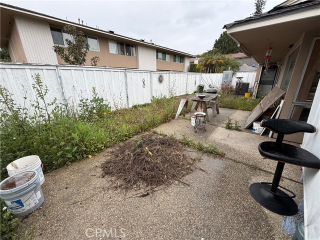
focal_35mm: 14
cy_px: 120
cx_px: 160
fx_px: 129
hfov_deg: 102.1
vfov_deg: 85.7
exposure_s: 1/149
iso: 50
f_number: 2.2
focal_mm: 2.22
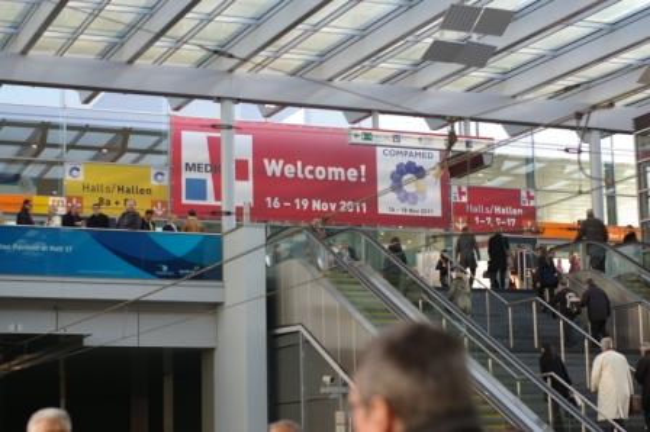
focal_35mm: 75
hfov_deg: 27.0
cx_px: 325
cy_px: 216
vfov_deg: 18.2
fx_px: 1353
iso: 200
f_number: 3.5
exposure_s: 1/250
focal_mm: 50
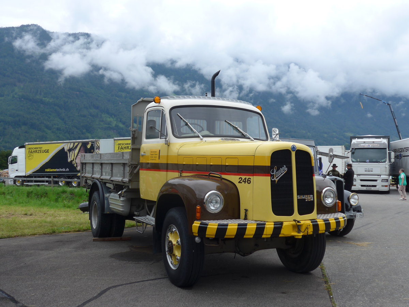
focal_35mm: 39
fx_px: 461
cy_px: 154
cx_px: 204
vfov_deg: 36.8
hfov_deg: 47.9
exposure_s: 1/640
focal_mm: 8
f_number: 2.8
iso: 80
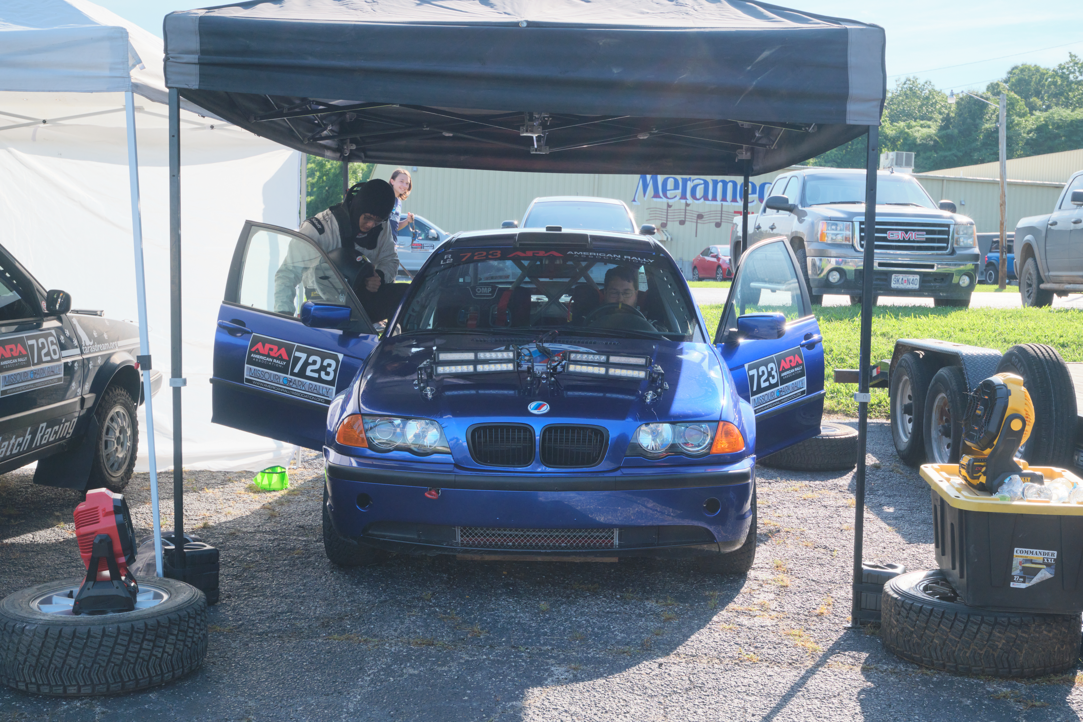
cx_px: 542
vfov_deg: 29.9
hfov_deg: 43.6
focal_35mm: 45
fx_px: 1354
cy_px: 361
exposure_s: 1/210
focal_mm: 30
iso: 500
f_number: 6.4
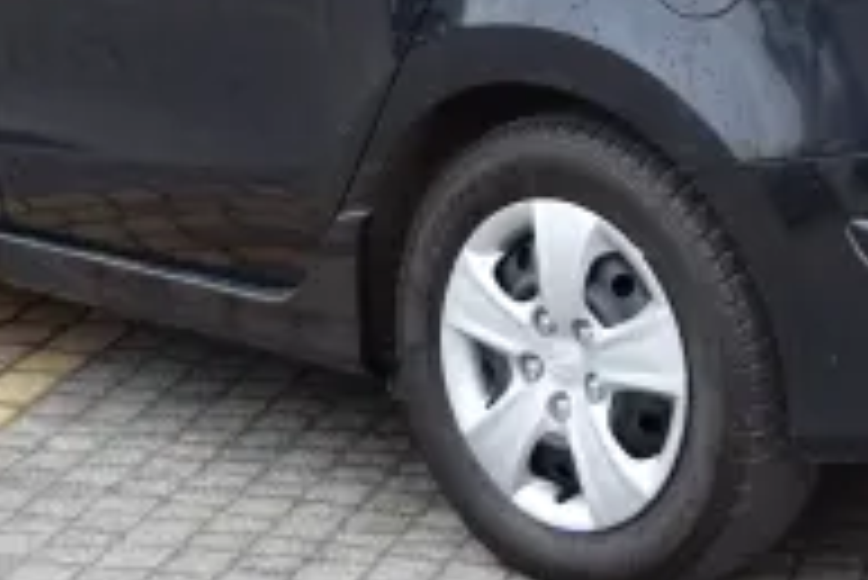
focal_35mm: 129
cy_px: -232
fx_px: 3113
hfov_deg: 15.9
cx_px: 553
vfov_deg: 10.4
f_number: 5
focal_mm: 26
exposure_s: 1/100
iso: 400
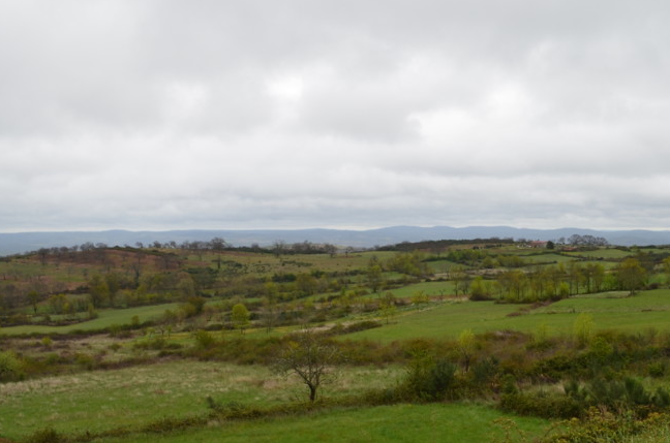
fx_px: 743
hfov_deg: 48.5
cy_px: 296
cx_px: 370
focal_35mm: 40
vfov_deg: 33.0
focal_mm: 18
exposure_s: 1/100
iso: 200
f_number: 11
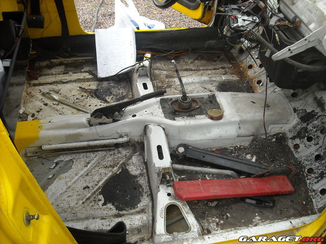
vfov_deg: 40.7
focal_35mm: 35
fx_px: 330
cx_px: 163
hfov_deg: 52.6
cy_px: 122
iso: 175
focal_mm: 5.7
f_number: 2.8
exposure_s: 1/250
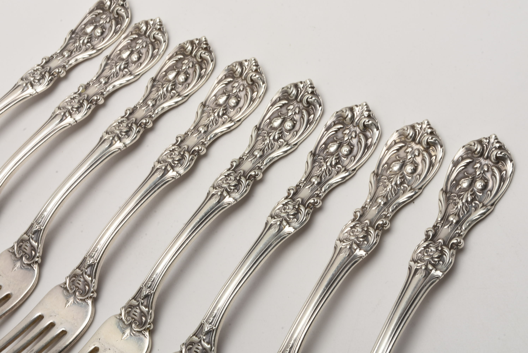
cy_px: 176
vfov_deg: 16.6
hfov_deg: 24.6
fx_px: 1211
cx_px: 264
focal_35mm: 82
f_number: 25
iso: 100
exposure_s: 1/125
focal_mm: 55
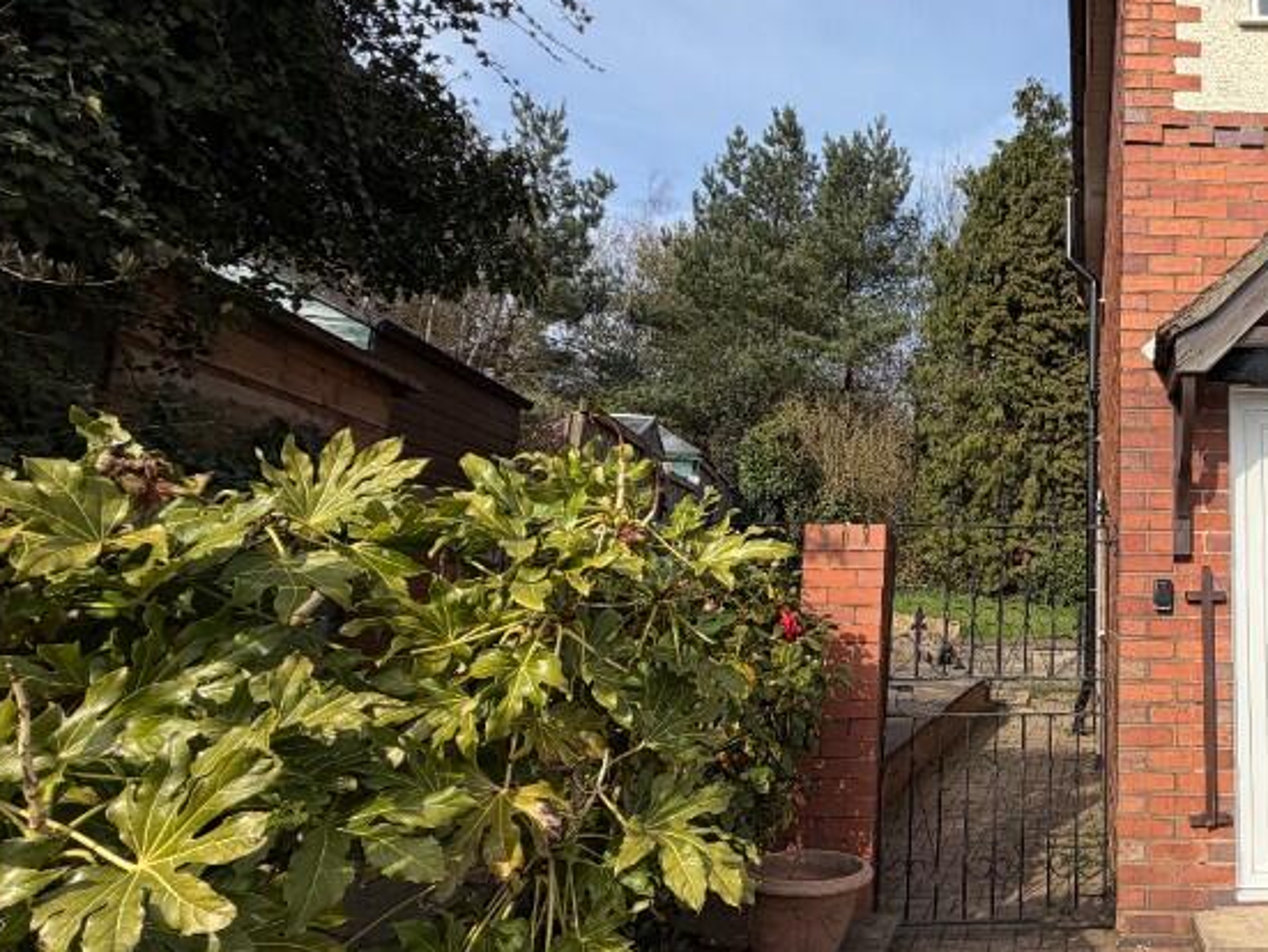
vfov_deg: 53.1
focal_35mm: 26
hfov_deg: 58.6
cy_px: 442
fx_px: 953
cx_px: 1116
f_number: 2.2
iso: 20
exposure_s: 1/853
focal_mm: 2.22
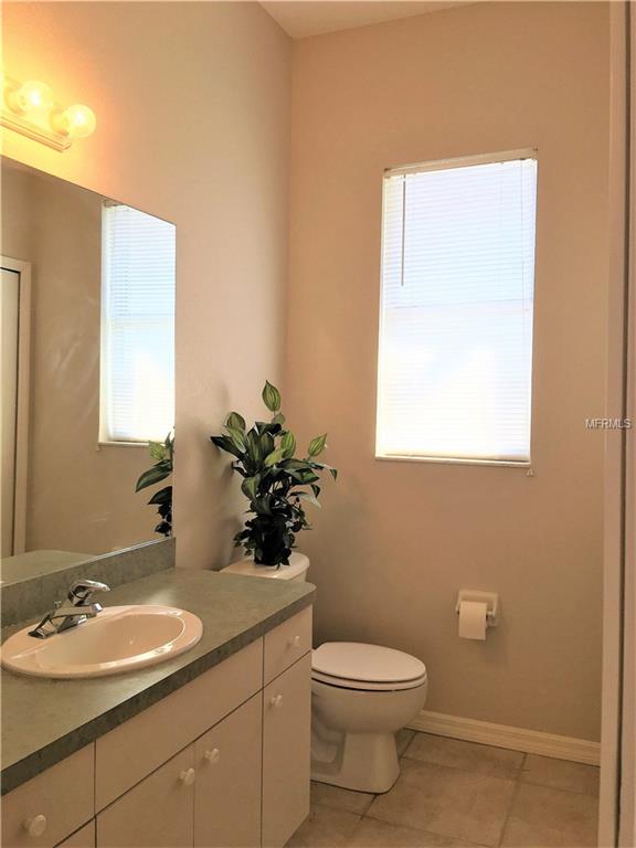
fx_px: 710
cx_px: 318
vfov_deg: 61.7
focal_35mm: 29
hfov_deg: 48.2
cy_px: 424
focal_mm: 4.15
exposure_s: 1/120
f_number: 2.2
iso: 32
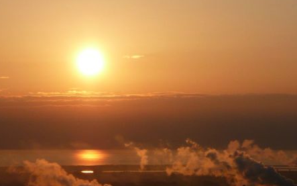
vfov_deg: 7.5
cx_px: 136
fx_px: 1425
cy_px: 122
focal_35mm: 176
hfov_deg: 11.9
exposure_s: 1/250
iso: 100
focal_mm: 15.7
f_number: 11
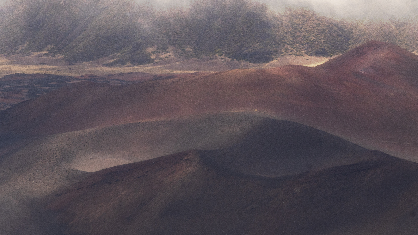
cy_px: 58
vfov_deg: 3.8
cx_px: 370
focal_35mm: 320
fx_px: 3547
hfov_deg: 6.7
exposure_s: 1/160
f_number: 18
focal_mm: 115
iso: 250
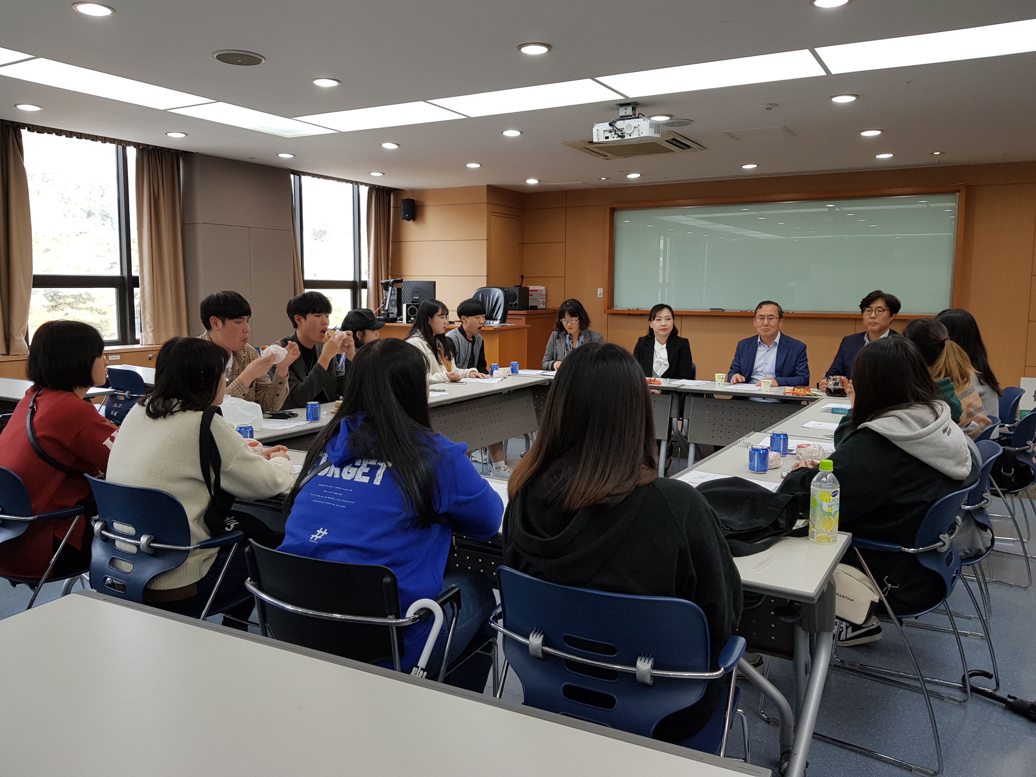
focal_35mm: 26
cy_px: 388
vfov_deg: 53.1
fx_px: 778
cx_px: 518
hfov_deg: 67.3
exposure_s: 1/60
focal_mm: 4.2
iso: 50
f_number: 1.7
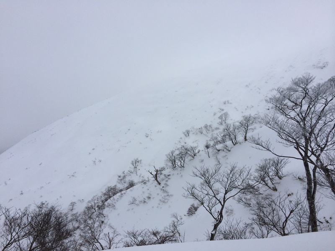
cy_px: 126
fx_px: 290
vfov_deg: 46.8
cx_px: 168
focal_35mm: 30
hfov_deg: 60.0
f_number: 2.2
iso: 40
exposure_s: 1/5882
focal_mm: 4.12
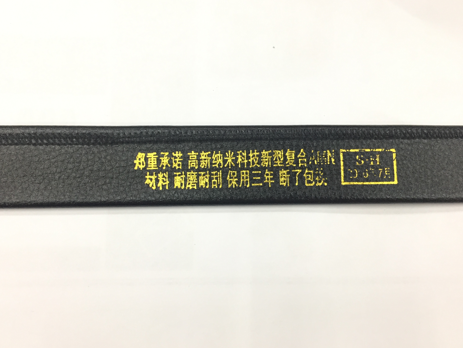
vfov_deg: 44.2
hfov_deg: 56.8
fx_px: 428
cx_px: 226
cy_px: 167
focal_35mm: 32
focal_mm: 4.15
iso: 64
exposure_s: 1/33
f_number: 2.2
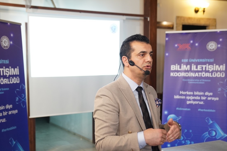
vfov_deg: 26.5
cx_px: 102
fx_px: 322
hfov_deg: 38.8
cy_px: 87
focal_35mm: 51
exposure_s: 1/100
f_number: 3.2
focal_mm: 44
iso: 2500
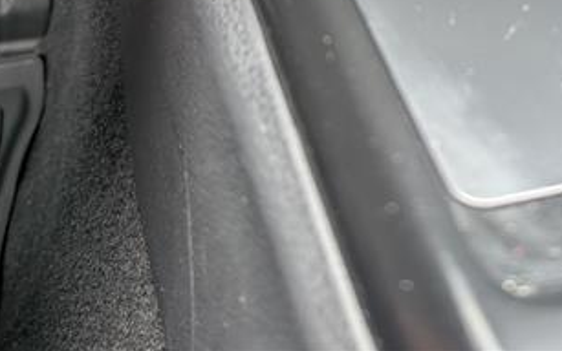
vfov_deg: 22.3
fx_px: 812
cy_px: -86
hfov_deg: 36.7
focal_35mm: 53
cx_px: 458
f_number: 1.68
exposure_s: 1/23.8
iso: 265
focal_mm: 6.9
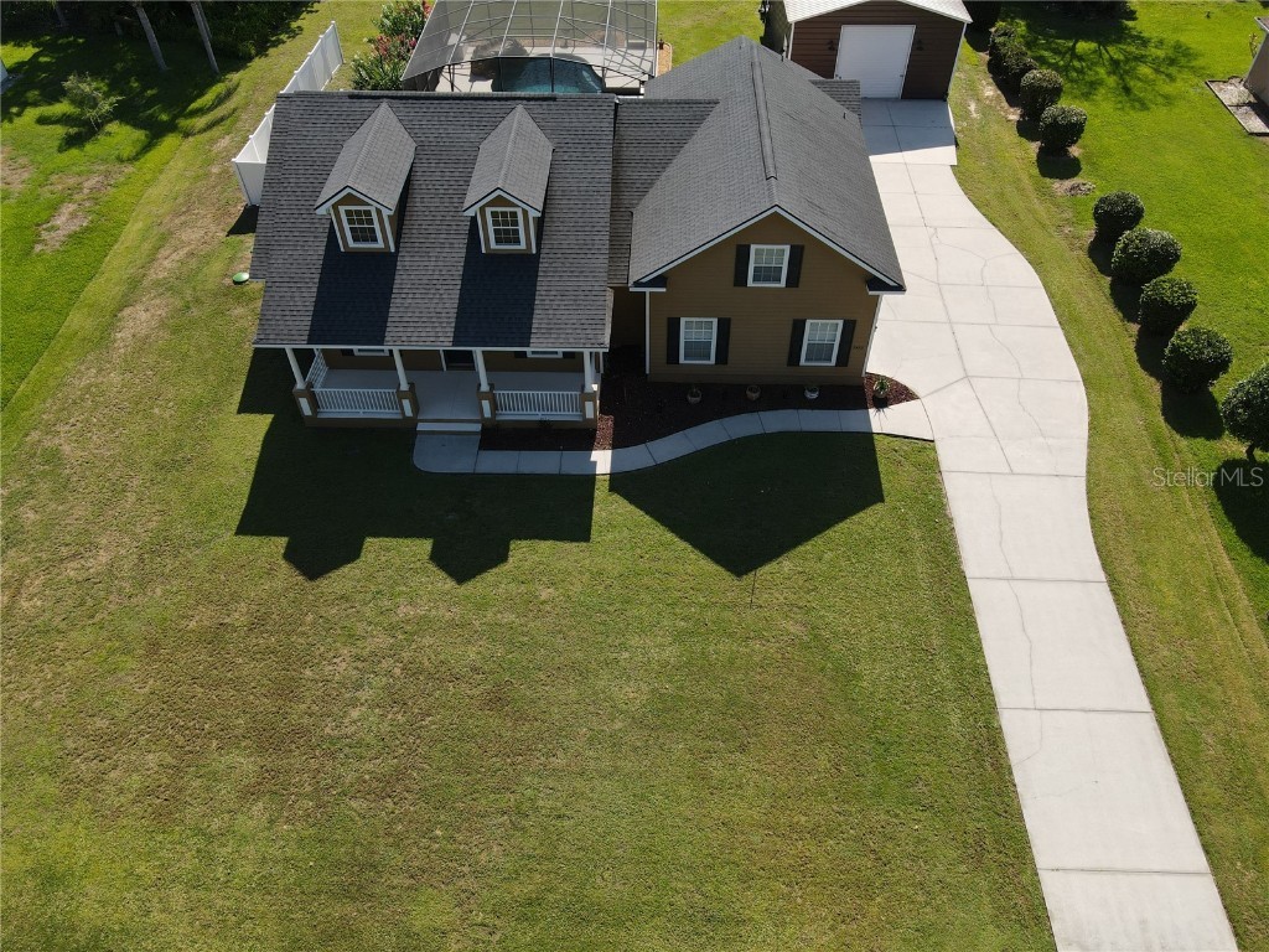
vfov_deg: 56.8
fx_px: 880
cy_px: 476
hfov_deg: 71.6
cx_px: 634
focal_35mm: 24
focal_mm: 4.5
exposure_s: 1/500
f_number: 2.8
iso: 100
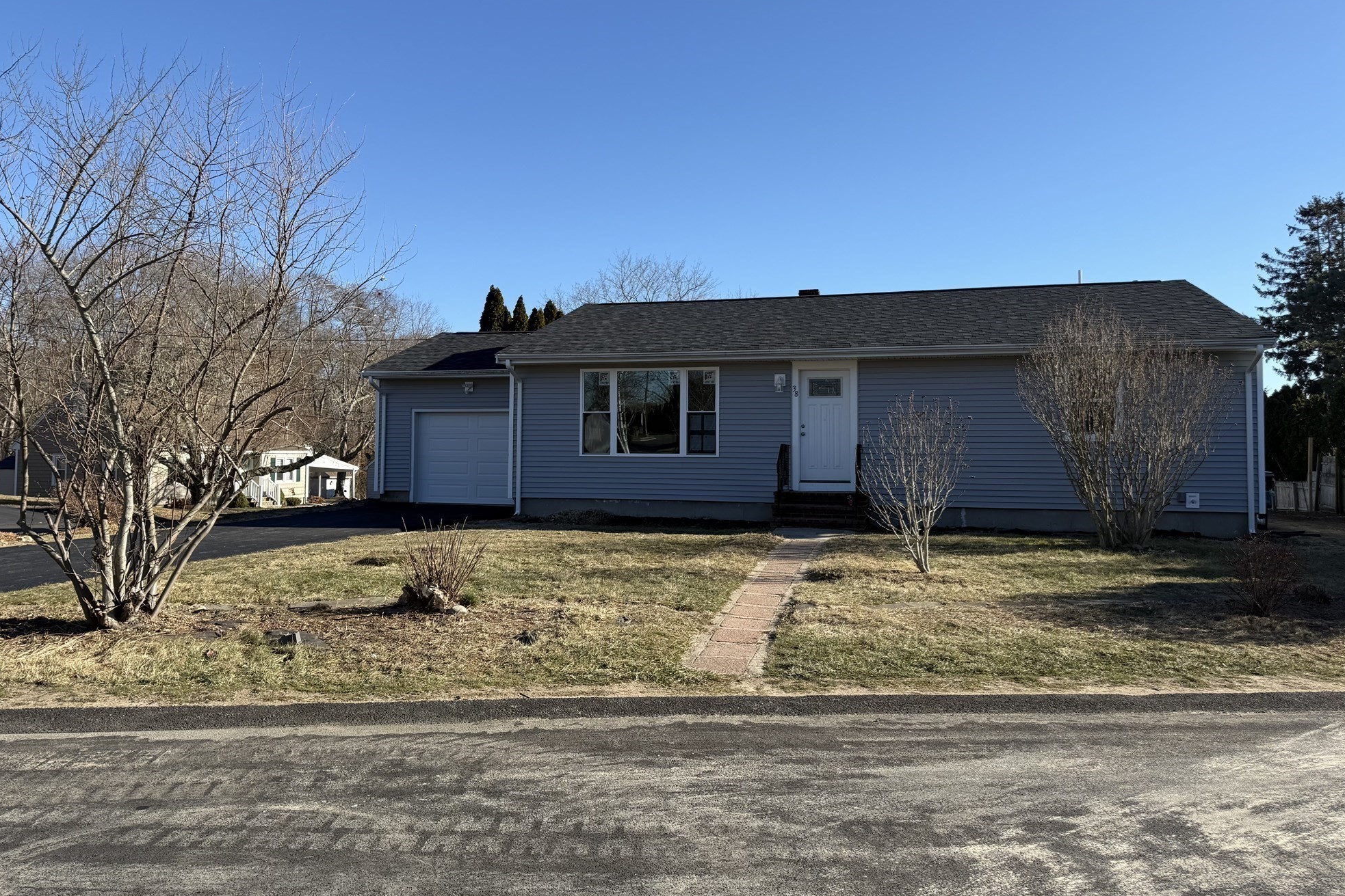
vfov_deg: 49.5
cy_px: 409
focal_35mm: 26
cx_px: 664
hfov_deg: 69.4
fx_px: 971
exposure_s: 1/3279
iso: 80
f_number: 1.78
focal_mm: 6.76
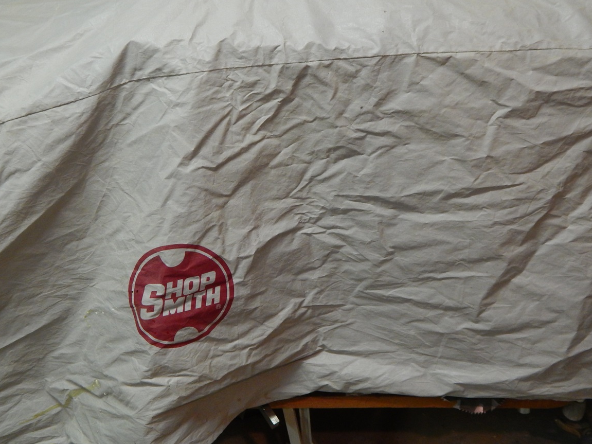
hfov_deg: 42.9
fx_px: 752
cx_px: 320
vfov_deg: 32.9
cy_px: 218
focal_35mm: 44
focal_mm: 6.8
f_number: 3.4
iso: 400
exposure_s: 1/30
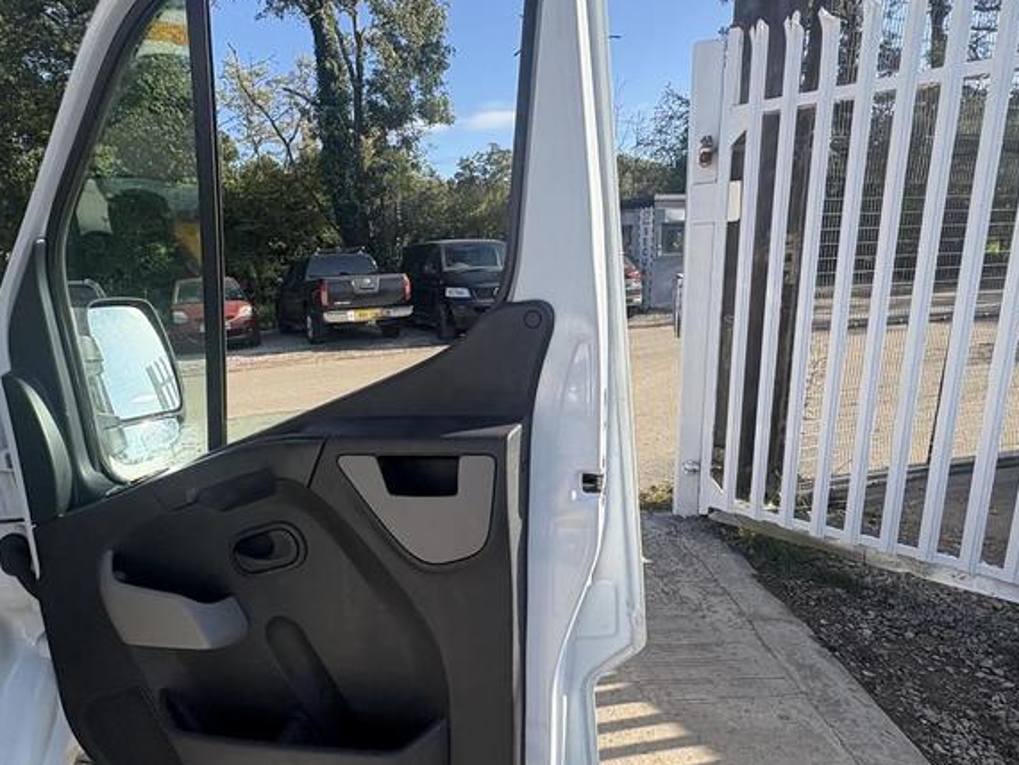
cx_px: 454
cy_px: 416
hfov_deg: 76.1
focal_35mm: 22
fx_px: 648
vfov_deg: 61.0
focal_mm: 2.22
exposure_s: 1/771
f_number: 2.2
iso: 50
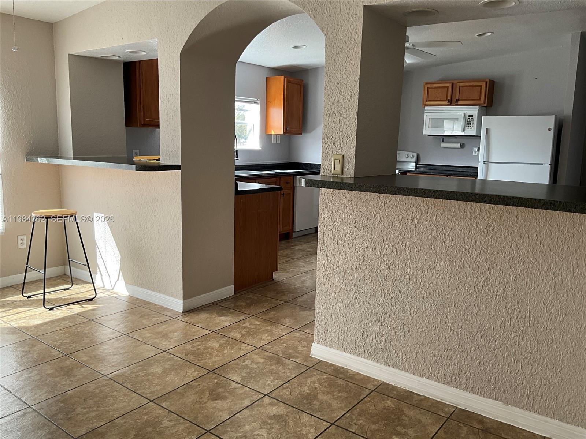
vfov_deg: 48.2
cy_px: 220
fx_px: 491
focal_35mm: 29
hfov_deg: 61.7
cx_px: 293
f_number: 1.8
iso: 32
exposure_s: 1/122
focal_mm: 3
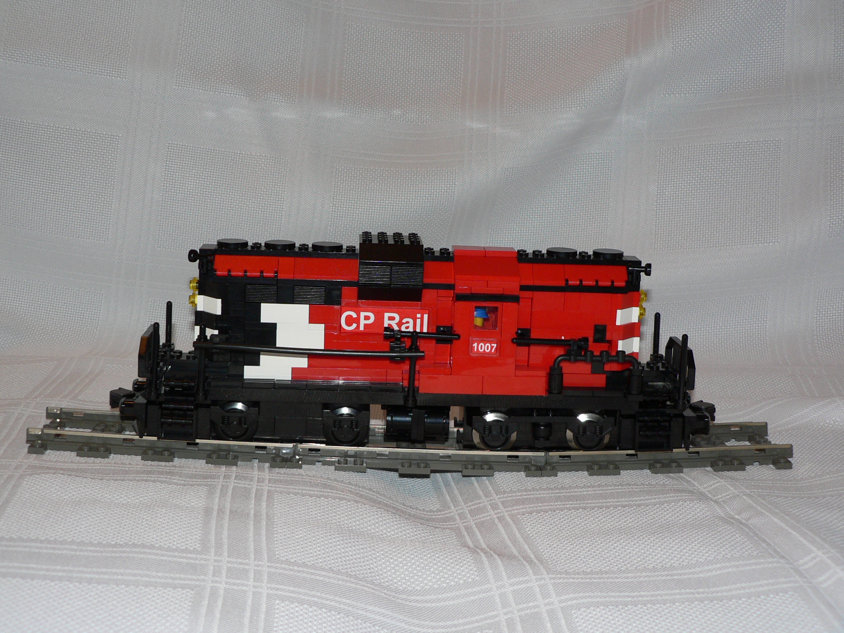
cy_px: 316
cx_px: 422
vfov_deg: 28.6
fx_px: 1243
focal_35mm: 51
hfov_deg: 37.5
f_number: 2.8
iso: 100
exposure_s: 1/60
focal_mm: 8.7
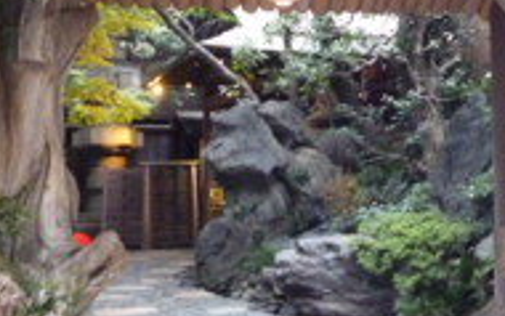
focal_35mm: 75
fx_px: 1033
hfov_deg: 27.1
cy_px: 35
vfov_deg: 17.2
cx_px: 377
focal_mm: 5
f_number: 3.1
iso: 800
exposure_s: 1/13
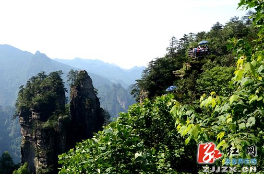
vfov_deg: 25.6
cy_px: 87
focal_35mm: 52
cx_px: 132
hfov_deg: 37.9
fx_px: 384
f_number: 6.3
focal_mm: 35
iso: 125
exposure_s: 1/400
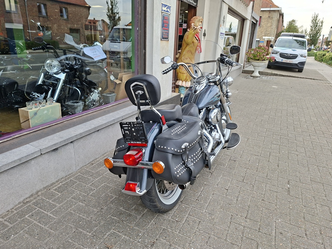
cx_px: 166
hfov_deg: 73.9
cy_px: 124
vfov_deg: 58.9
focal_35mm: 23
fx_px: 221
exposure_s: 1/336
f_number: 1.8
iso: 50
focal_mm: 5.54
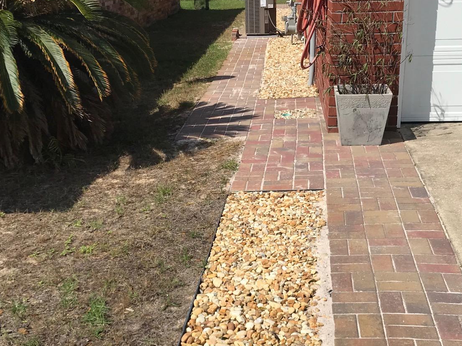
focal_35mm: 51
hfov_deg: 37.5
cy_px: 243
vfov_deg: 28.3
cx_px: 241
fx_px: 681
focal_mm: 3.99
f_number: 1.8
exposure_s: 1/4808
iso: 20
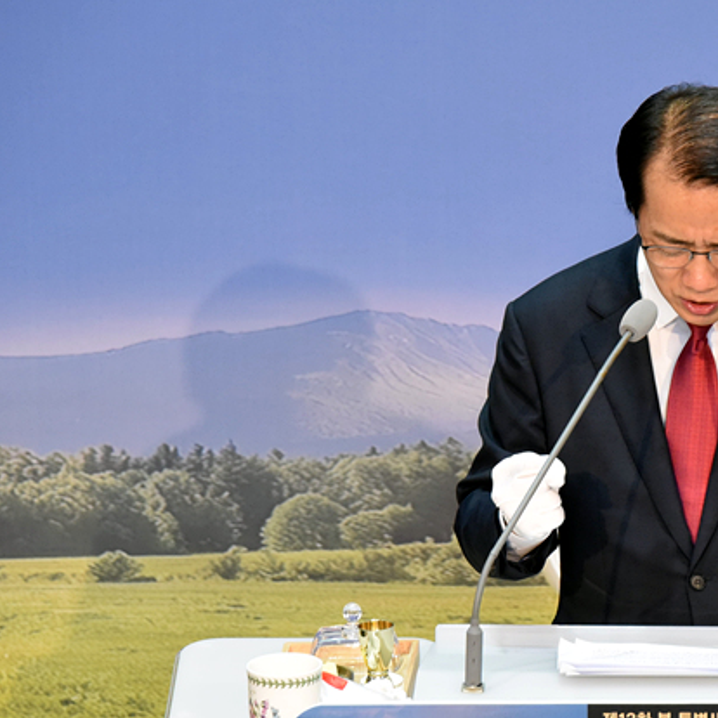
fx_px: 8683
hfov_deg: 4.7
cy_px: 425
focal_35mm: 370
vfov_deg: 4.7
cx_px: 721
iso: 4500
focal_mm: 180
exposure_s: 1/125
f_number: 6.3
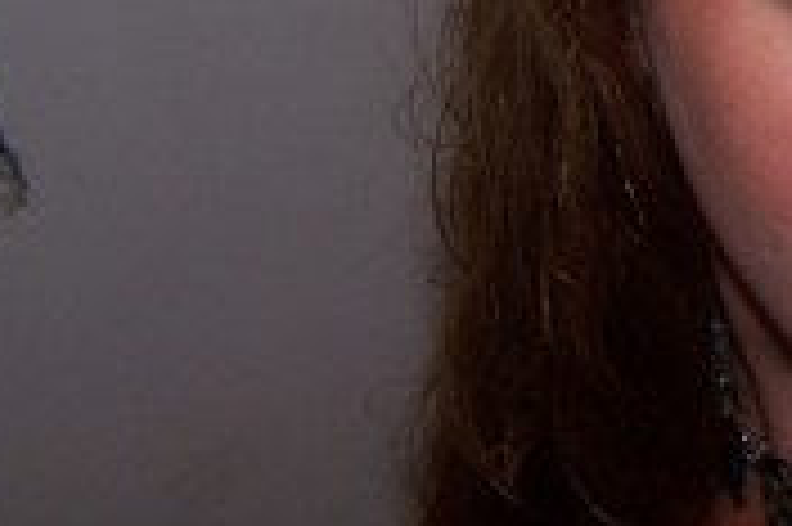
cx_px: 914
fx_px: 2220
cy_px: 34
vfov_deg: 13.4
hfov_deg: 19.2
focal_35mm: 101
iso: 140
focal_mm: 6.3
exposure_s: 1/60
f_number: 2.8
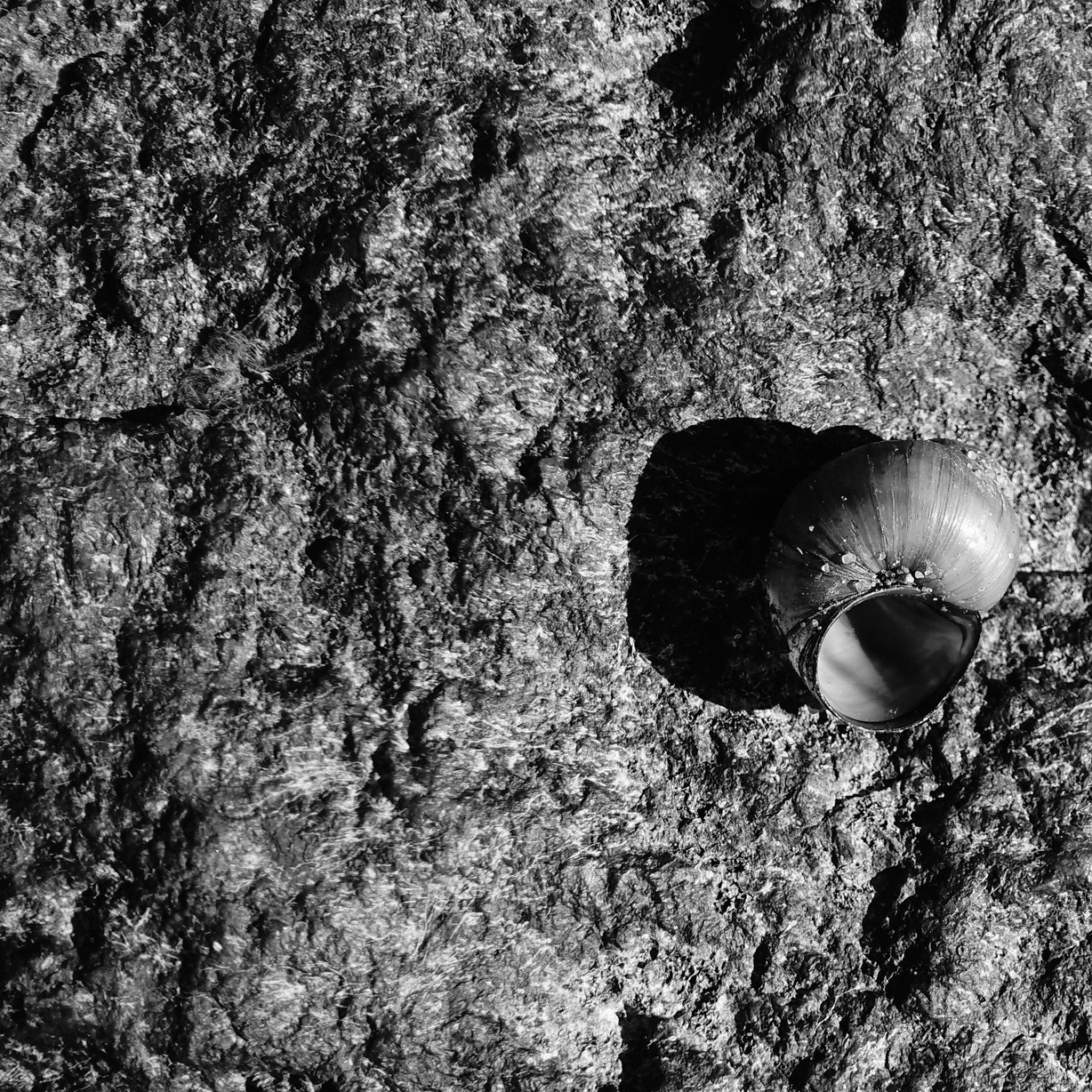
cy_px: 598
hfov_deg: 14.0
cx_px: 949
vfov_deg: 14.1
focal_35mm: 124
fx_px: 4426
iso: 125
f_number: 4
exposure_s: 1/800
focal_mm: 25.7
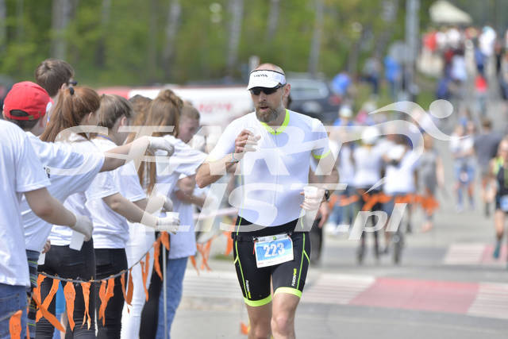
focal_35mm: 320
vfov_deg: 4.3
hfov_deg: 6.4
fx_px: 4516
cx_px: 254
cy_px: 170
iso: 400
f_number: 6.3
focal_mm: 320
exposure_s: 1/1250
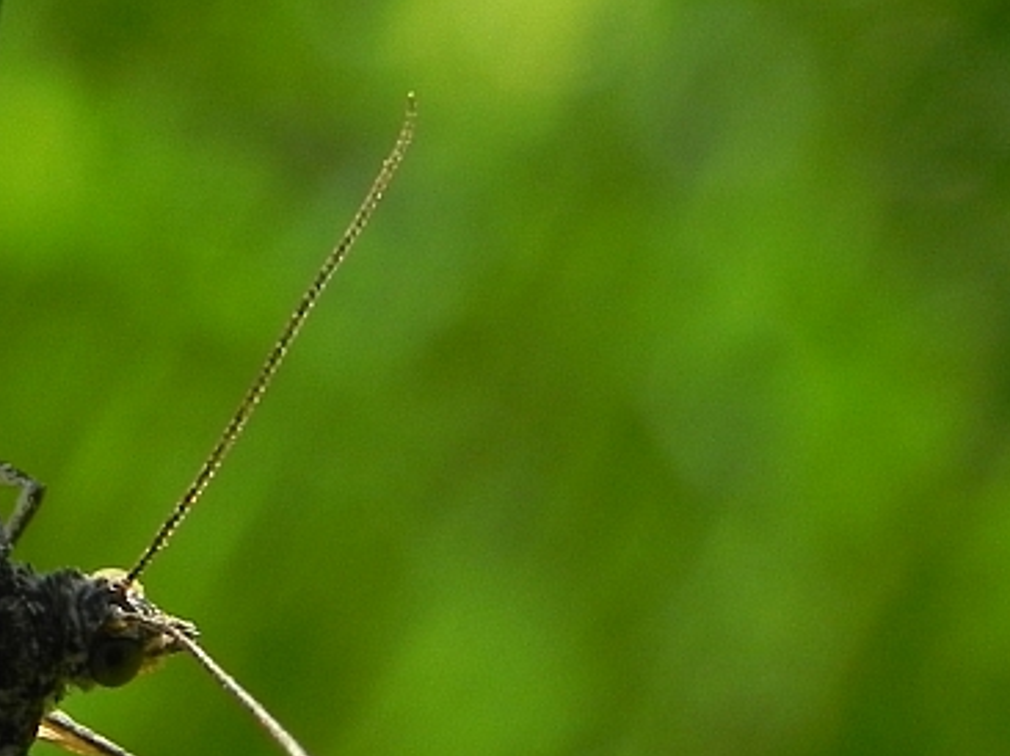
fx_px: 6940
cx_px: -328
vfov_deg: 6.2
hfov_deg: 8.2
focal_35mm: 238
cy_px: 701
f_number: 6.3
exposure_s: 1/300
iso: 160
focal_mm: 15.1
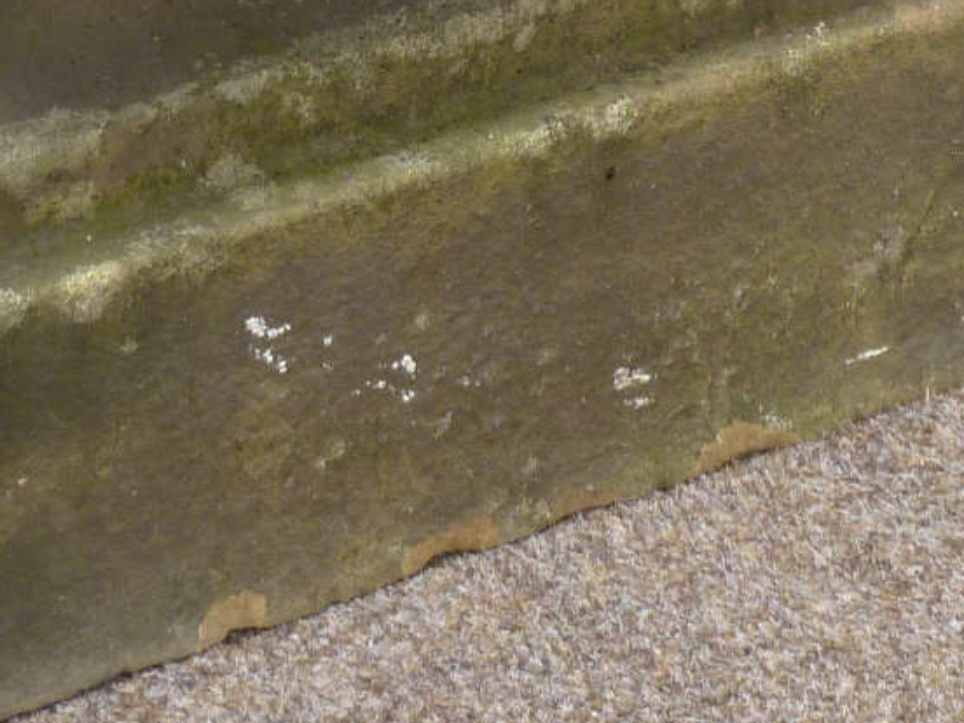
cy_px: -438
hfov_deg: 9.7
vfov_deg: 7.1
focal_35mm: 204
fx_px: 5681
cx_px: 767
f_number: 3.9
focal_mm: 9.1
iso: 80
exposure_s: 1/2
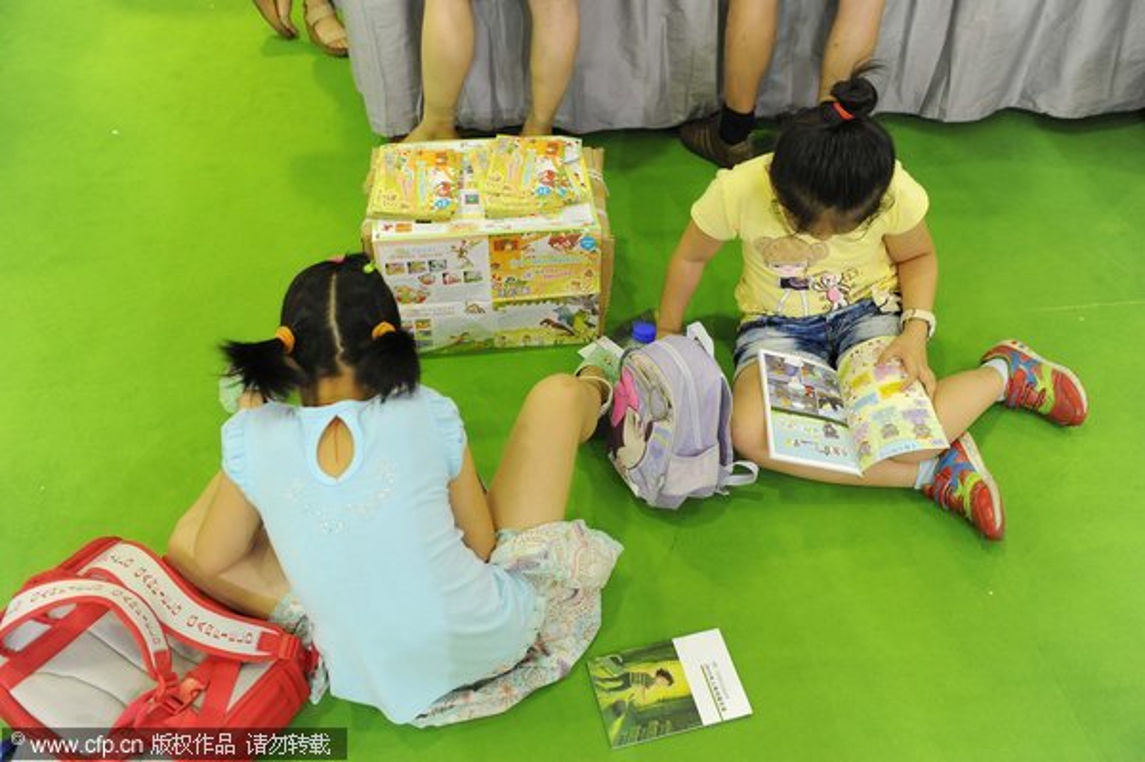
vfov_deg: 41.0
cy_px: 381
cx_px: 572
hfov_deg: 58.8
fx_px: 1017
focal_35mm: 32
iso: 2000
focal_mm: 32
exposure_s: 1/125
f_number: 4
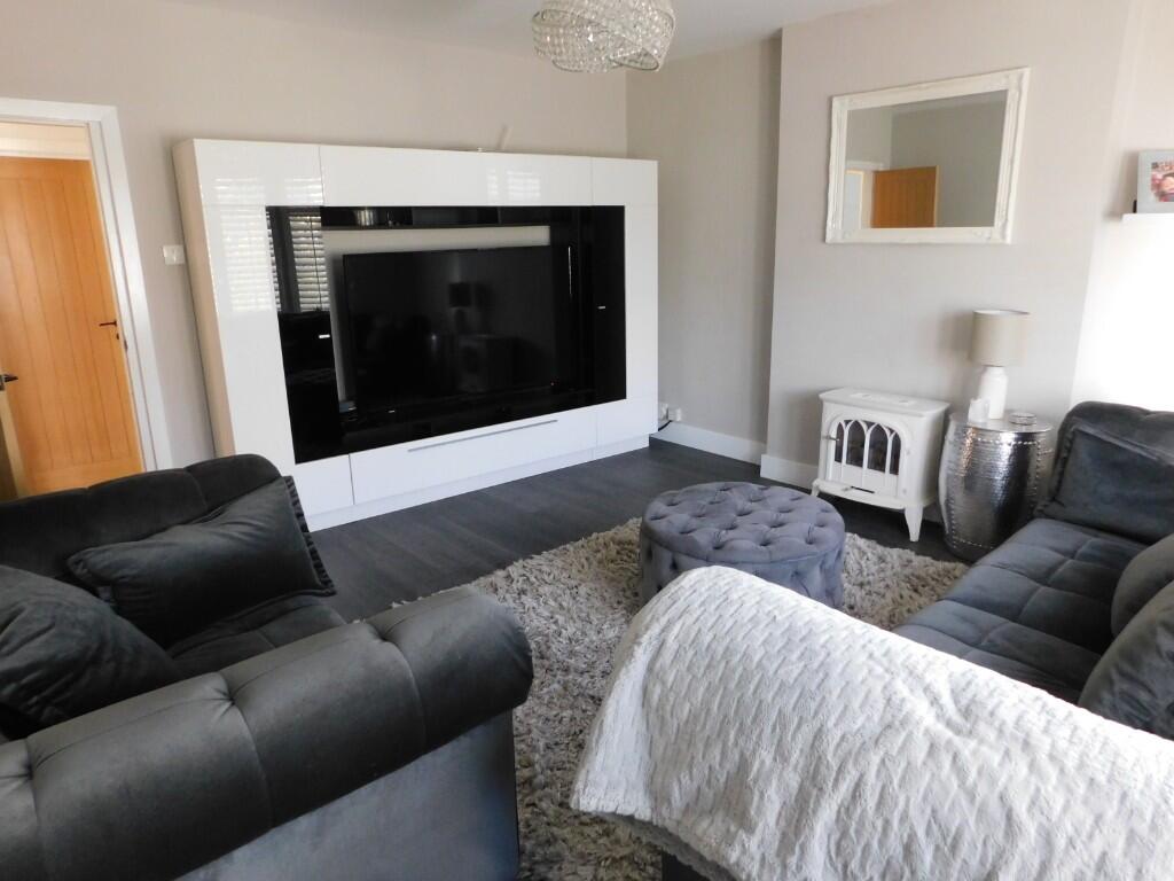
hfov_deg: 73.9
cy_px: 440
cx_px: 587
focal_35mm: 23
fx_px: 780
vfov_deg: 58.9
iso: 400
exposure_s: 1/25
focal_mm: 4
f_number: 3
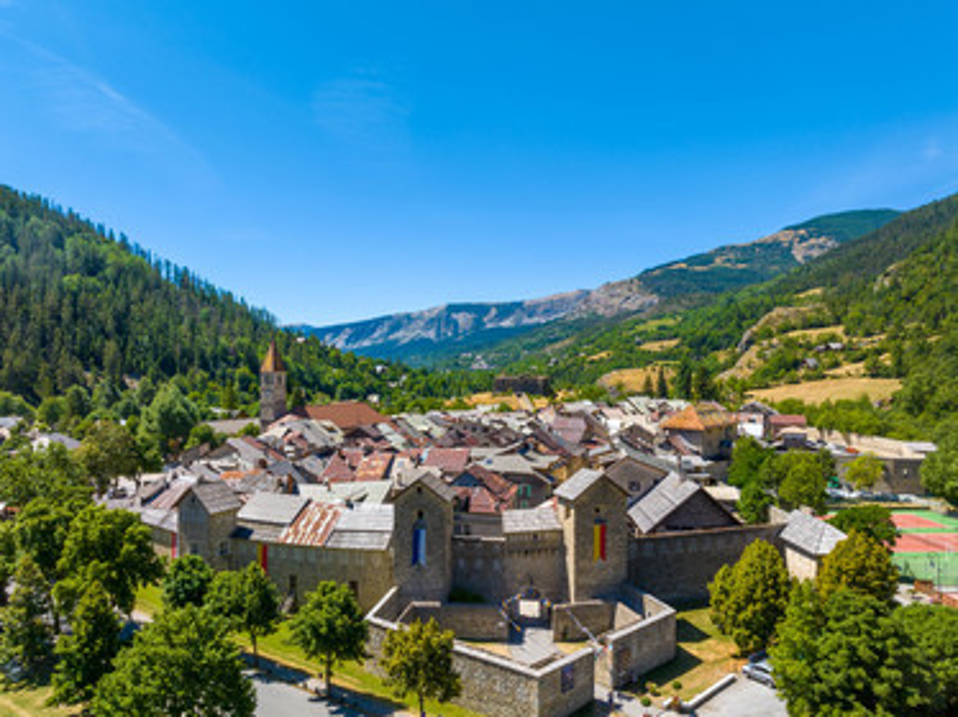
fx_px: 664
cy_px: 358
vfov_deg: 56.8
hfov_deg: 71.6
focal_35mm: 24
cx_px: 479
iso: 100
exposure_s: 1/100
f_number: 11
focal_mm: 12.3
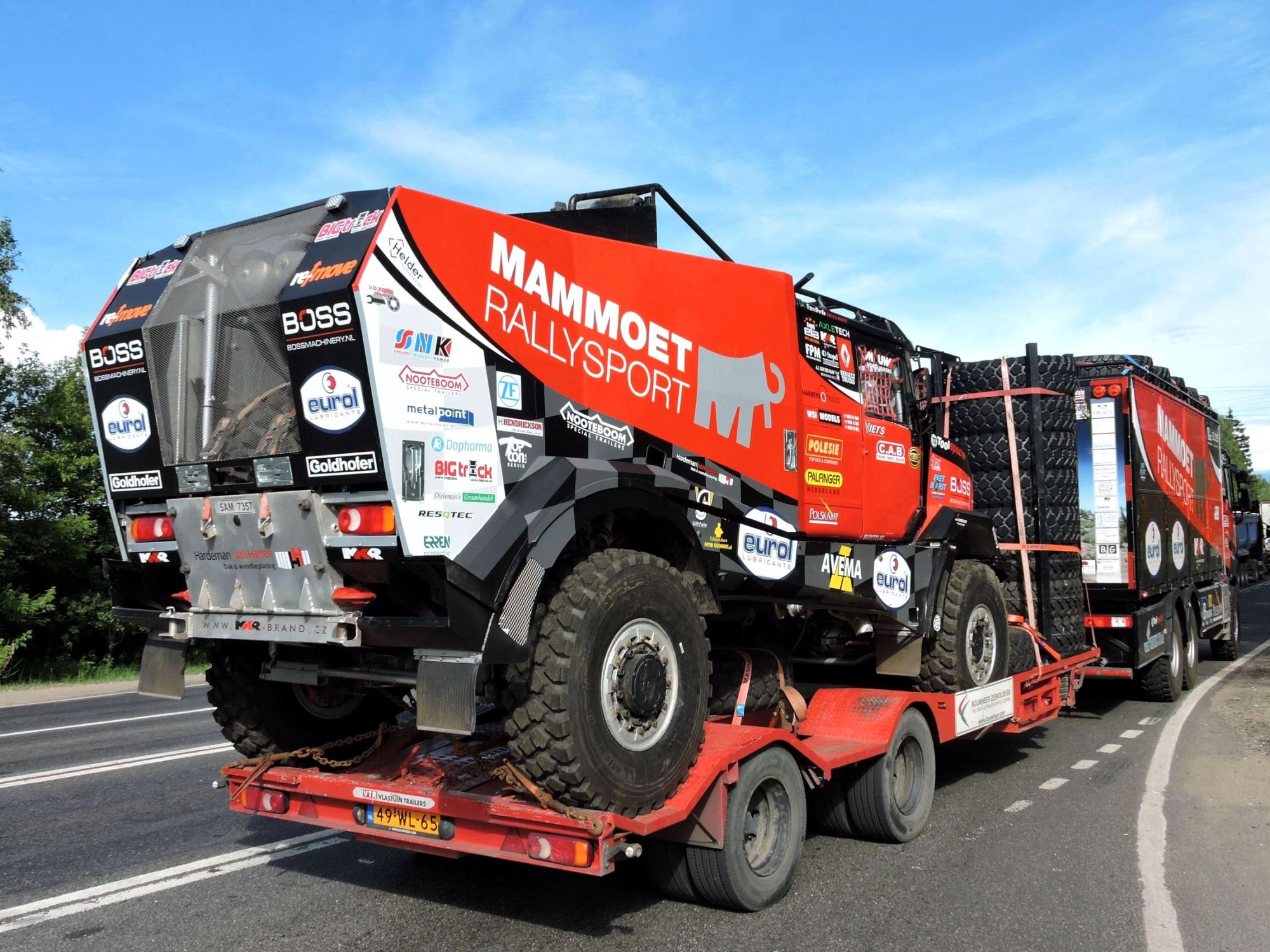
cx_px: 635
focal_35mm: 30
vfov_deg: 46.8
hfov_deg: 60.0
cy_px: 476
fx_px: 1101
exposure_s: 1/800
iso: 100
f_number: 3.5
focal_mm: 5.4
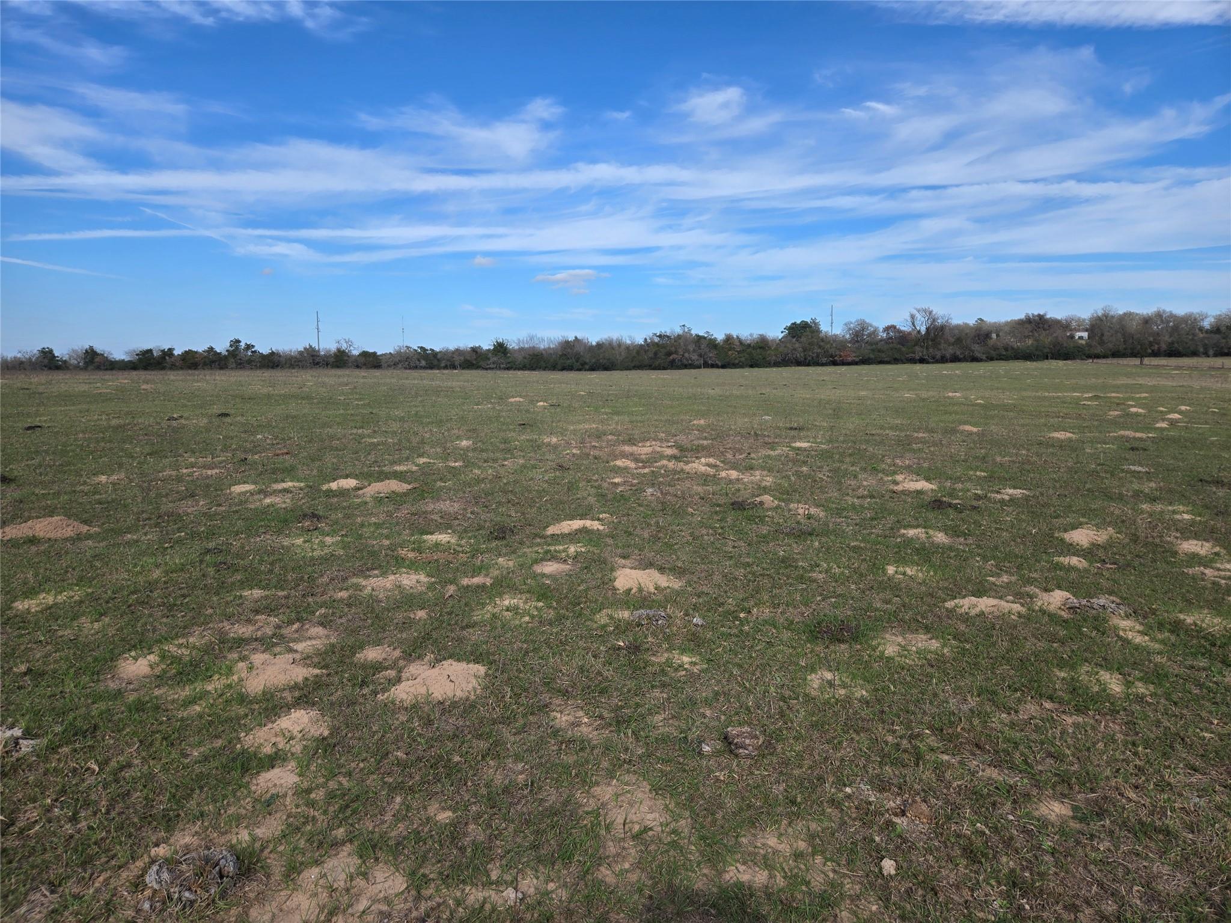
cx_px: 616
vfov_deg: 58.9
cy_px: 462
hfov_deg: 73.9
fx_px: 818
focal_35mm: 23
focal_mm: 5.4
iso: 25
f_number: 1.8
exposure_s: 1/2066
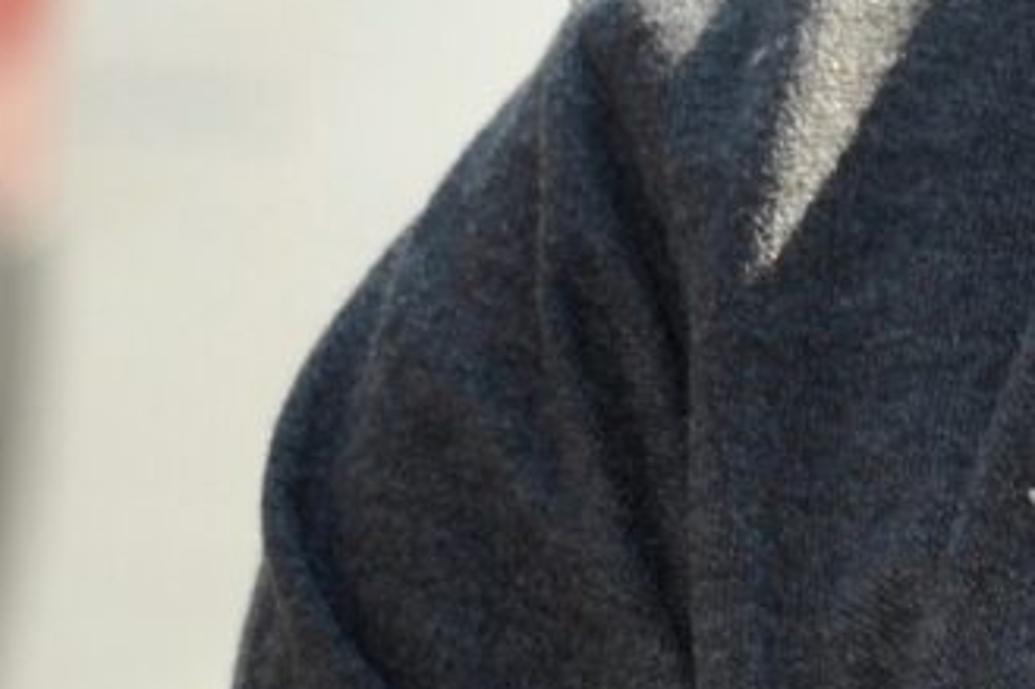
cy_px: -620
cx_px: 2193
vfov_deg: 1.2
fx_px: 32815
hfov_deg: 1.8
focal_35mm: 1142
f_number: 10
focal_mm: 98
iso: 200
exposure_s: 1/200
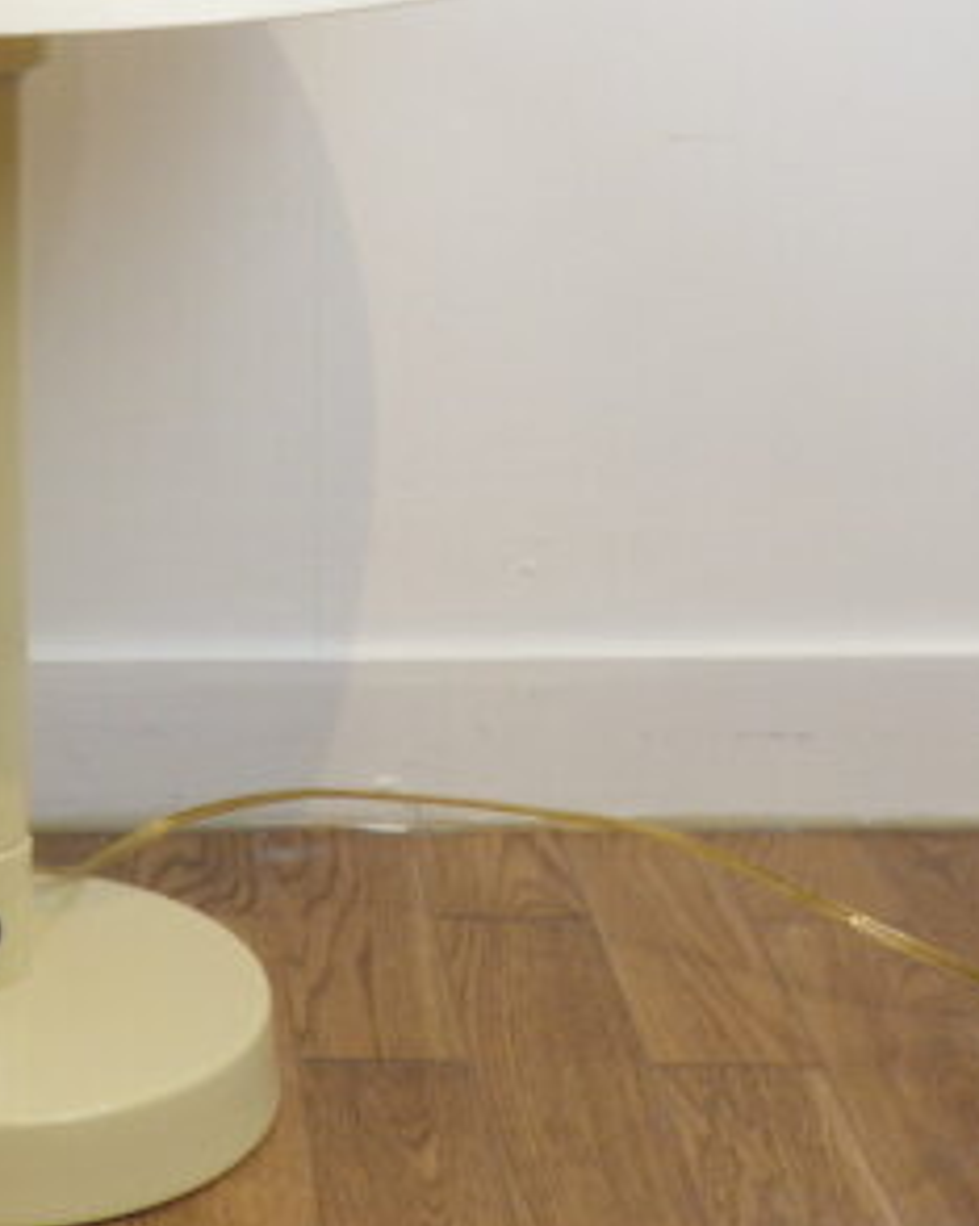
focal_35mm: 87
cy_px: 63
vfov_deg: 21.4
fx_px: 3154
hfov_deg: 17.2
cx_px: -33
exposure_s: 1/20
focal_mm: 6.1
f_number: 3.8
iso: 125
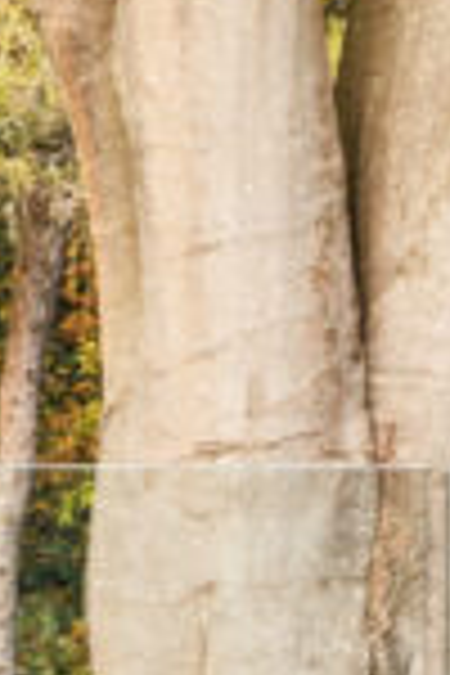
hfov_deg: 2.5
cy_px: 792
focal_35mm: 538
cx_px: -504
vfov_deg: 3.8
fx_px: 10087
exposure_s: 1/25
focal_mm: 70
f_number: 8
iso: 250
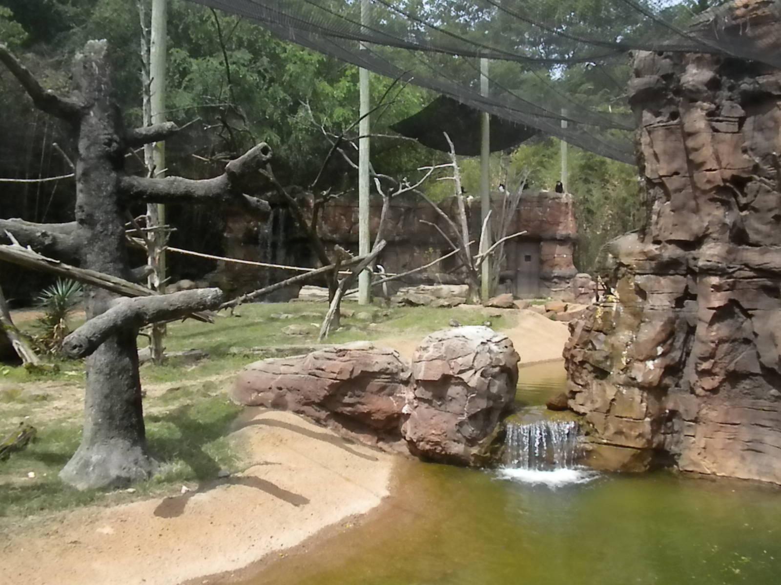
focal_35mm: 37
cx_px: 390
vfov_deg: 38.7
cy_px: 292
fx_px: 835
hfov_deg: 50.1
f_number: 10
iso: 640
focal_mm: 6.6
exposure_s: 1/290
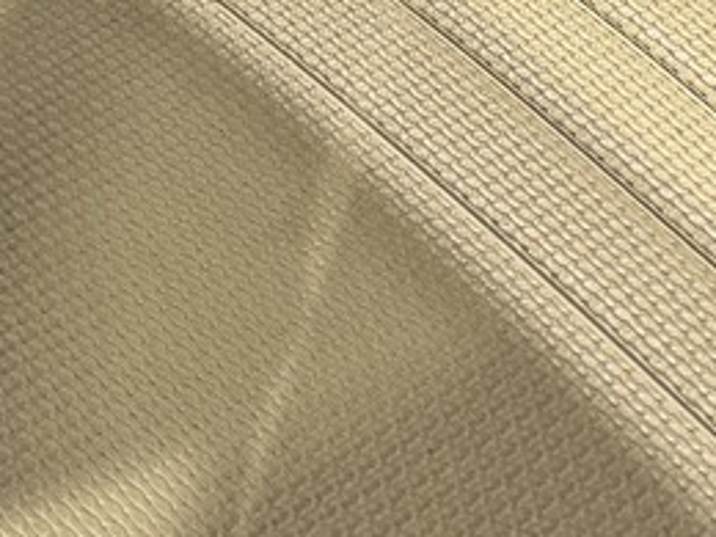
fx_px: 2751
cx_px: -1176
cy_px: -834
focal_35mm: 133
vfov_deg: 9.6
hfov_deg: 11.4
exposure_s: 1/100
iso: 200
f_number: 1.78
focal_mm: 6.76
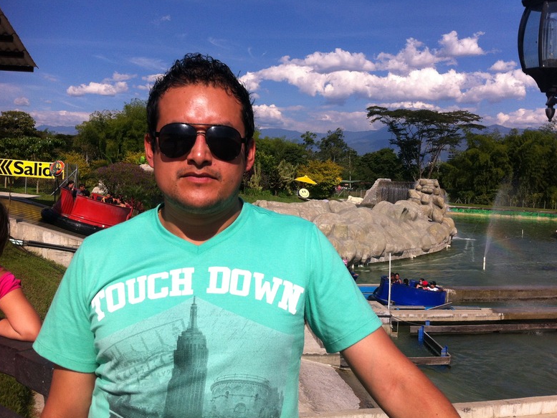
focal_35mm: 36
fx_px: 579
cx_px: 280
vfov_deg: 39.7
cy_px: 210
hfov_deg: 51.3
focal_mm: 3.85
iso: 80
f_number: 2.8
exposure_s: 1/2514
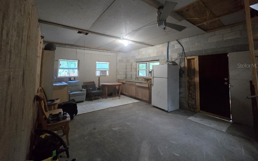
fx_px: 98
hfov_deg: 105.3
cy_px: 65
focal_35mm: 14
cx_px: 131
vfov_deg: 77.8
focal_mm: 2.2
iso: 1250
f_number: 2.2
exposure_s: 1/60
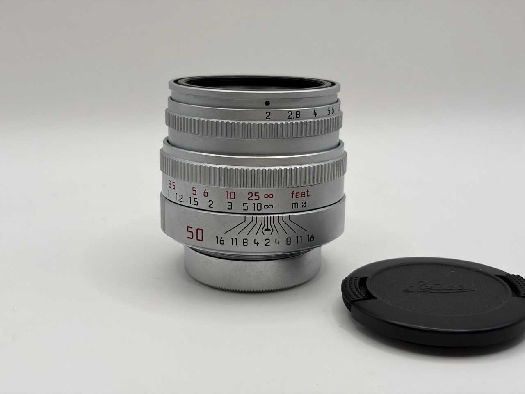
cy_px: 197
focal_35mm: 52
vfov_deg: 28.0
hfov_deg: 36.8
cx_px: 262
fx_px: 789
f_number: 1.6
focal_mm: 5.96
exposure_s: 1/296
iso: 32
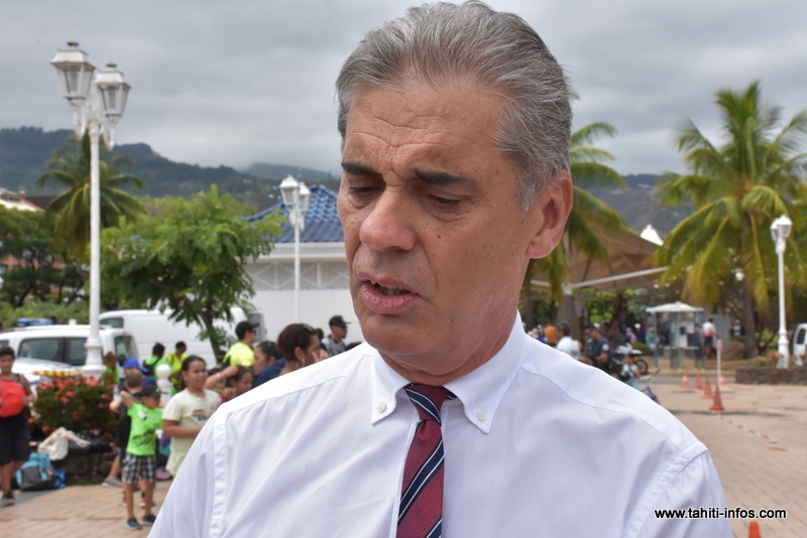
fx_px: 1278
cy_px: 269
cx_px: 404
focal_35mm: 57
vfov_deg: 23.8
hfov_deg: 35.0
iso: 800
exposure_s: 1/800
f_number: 14
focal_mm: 38
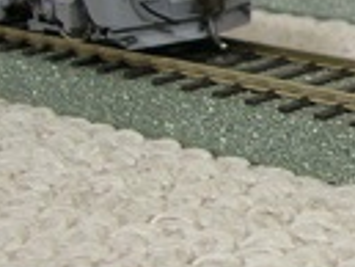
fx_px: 1375
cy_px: 21
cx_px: 530
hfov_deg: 13.8
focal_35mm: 134
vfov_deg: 11.0
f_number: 2.8
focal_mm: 5.8
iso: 73
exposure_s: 1/5.7
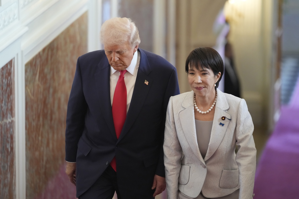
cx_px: 150
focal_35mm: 200
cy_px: 100
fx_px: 1661
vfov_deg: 6.9
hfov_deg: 10.3
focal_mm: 200
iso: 4000
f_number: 2.8
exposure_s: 1/320
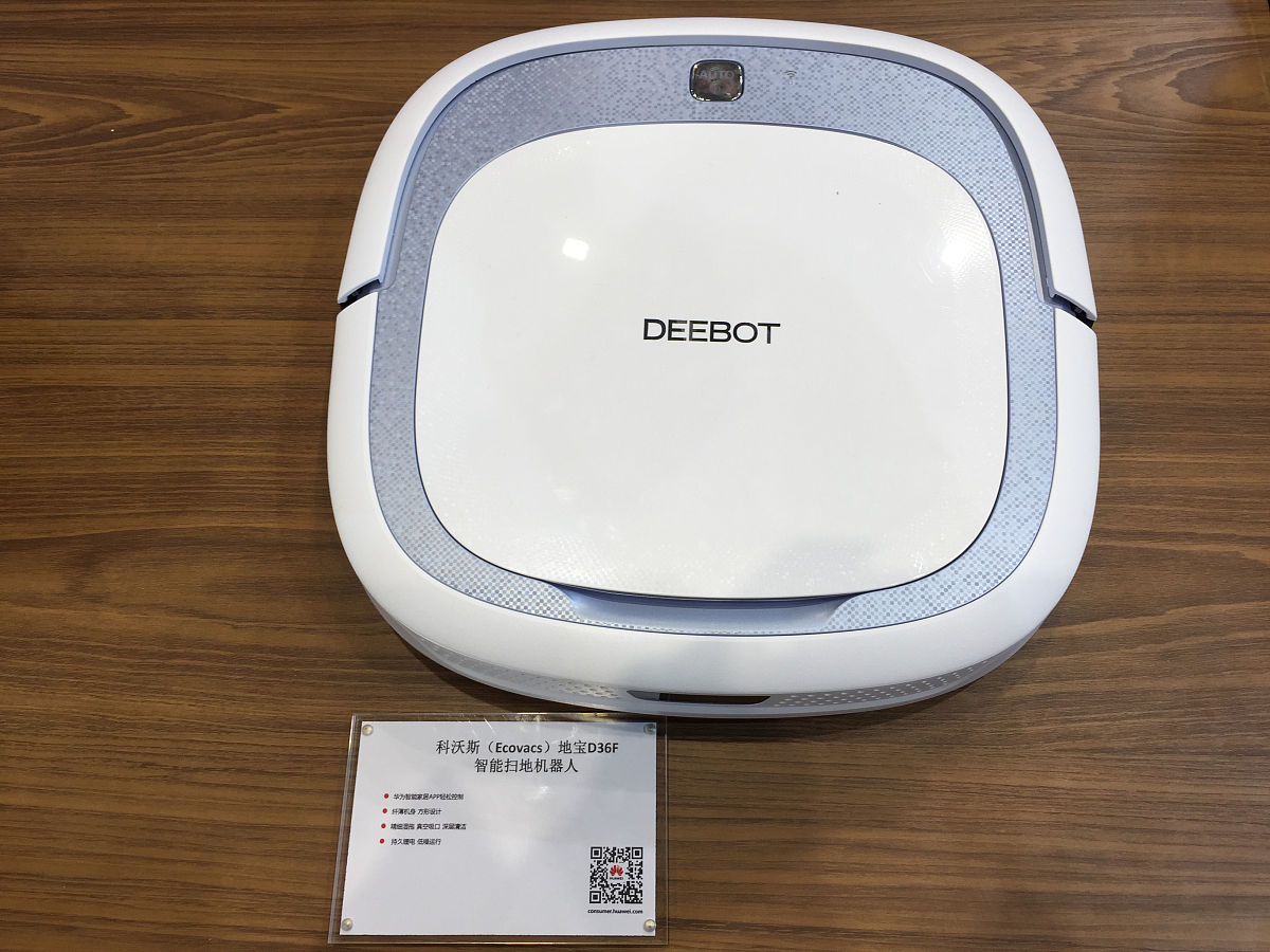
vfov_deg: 48.2
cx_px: 635
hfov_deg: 61.7
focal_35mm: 29
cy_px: 476
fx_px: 1064
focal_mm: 4.15
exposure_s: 1/50
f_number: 2.2
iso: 32
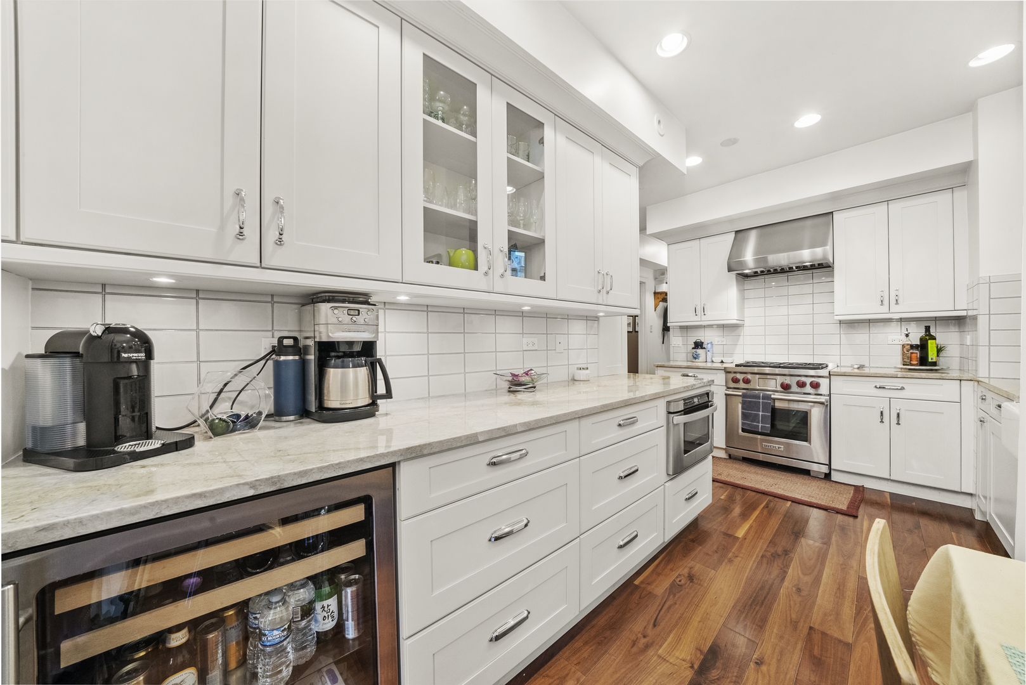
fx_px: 342
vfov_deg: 90.1
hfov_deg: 112.6
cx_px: 513
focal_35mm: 12
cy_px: 342
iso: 2000
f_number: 11
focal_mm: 12
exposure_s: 1/5
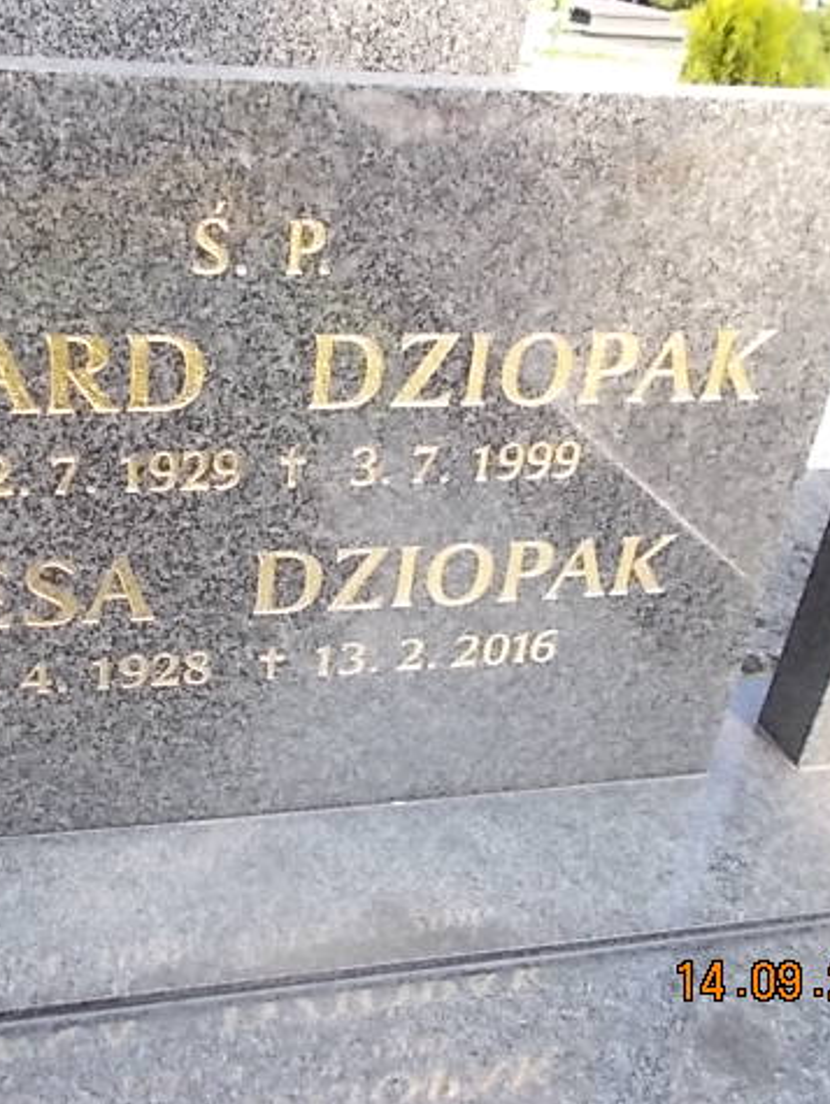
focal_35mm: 35
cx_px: 260
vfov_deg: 52.6
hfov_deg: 40.1
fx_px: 1117
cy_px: 555
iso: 80
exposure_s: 1/125
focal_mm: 4.6
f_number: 3.2
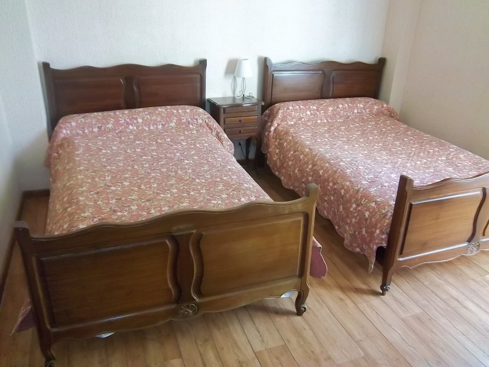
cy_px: 184
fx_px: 396
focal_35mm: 28
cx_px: 244
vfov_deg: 49.7
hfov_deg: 63.4
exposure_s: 1/30
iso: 320
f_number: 3.5
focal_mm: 5.05
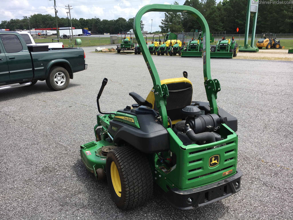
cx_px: 146
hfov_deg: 61.7
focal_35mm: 29
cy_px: 110
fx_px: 245
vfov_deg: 48.2
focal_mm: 4.15
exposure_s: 1/974
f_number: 2.2
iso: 25
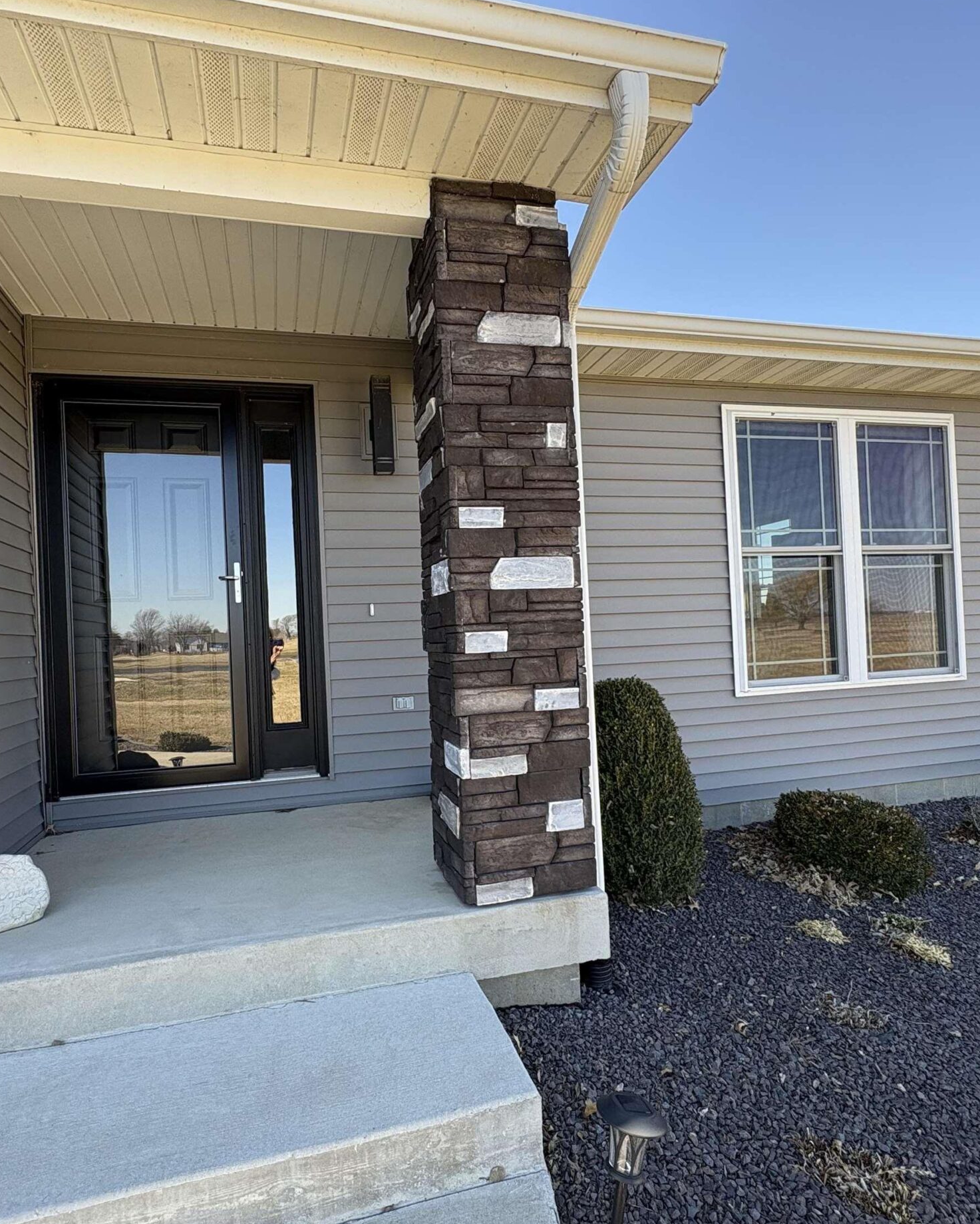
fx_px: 689
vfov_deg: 83.3
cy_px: 628
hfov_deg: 70.7
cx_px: 443
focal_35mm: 19
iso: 40
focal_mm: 2.22
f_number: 2.2
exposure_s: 1/253
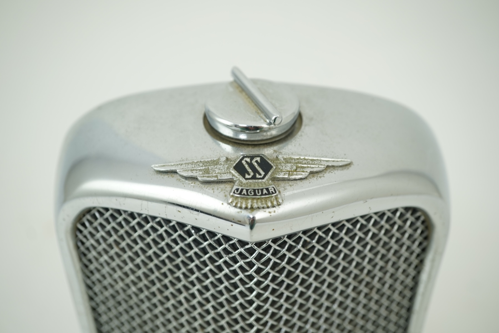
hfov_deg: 43.6
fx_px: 624
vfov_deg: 29.9
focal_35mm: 45
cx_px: 250
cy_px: 166
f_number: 7.1
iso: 250
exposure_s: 1/40
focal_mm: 30
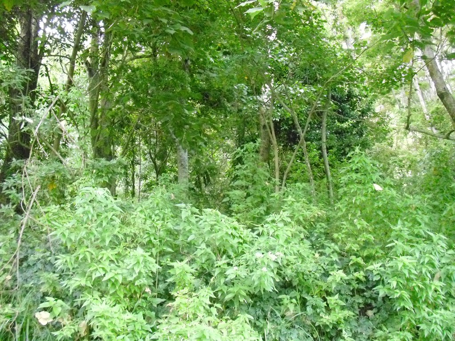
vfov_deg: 37.7
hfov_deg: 49.0
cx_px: 228
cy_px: 170
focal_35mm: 38
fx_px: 499
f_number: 2.8
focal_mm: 6.2
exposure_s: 1/80
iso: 800
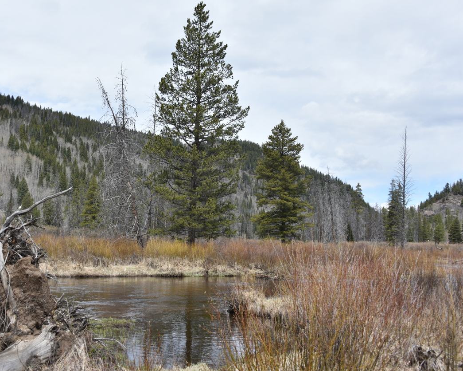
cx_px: 206
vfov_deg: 32.7
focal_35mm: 46
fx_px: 630
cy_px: 186
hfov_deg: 40.3
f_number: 8
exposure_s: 1/250
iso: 100
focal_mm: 40
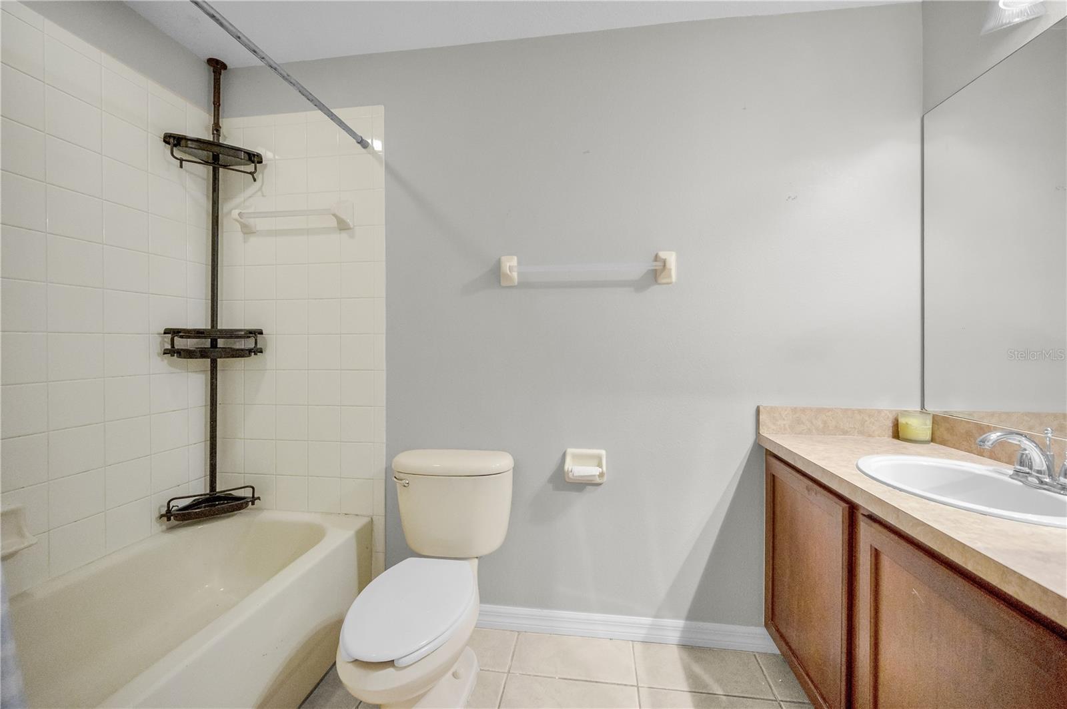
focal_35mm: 14
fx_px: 414
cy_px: 354
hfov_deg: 104.3
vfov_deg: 81.1
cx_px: 534
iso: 3200
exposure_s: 1/80
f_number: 4
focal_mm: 14
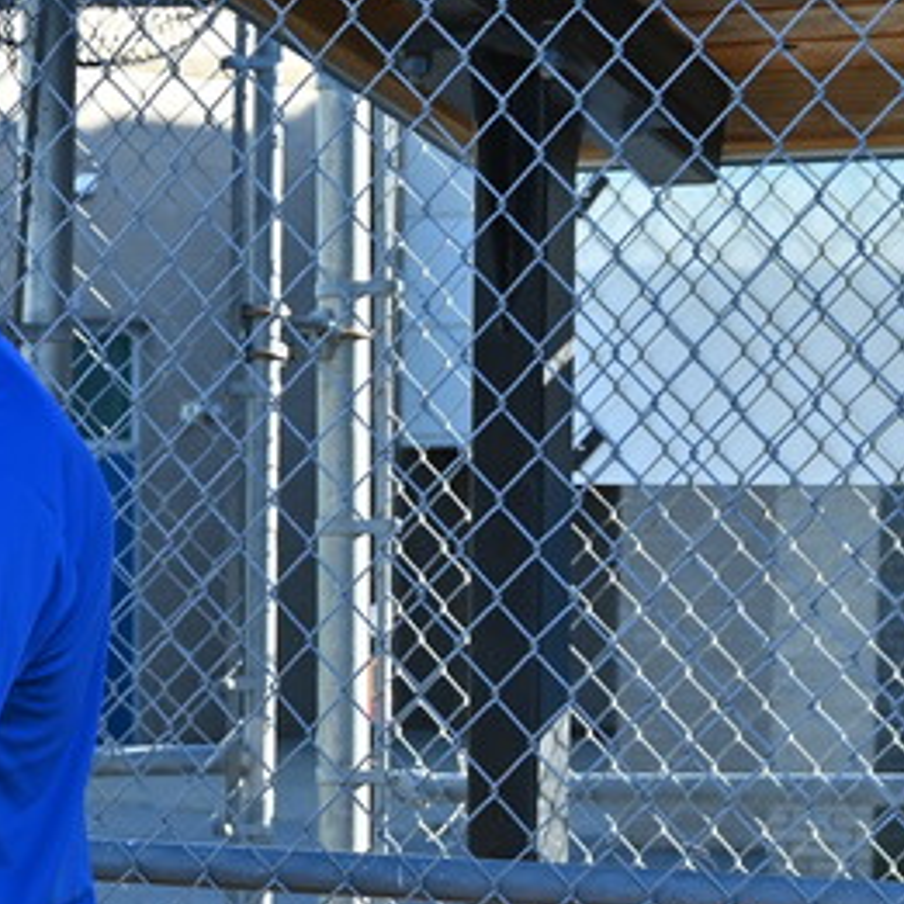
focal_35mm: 160
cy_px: 1023
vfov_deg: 10.8
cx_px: -457
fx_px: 4727
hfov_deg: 10.5
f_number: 5
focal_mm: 48
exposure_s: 1/250
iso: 200
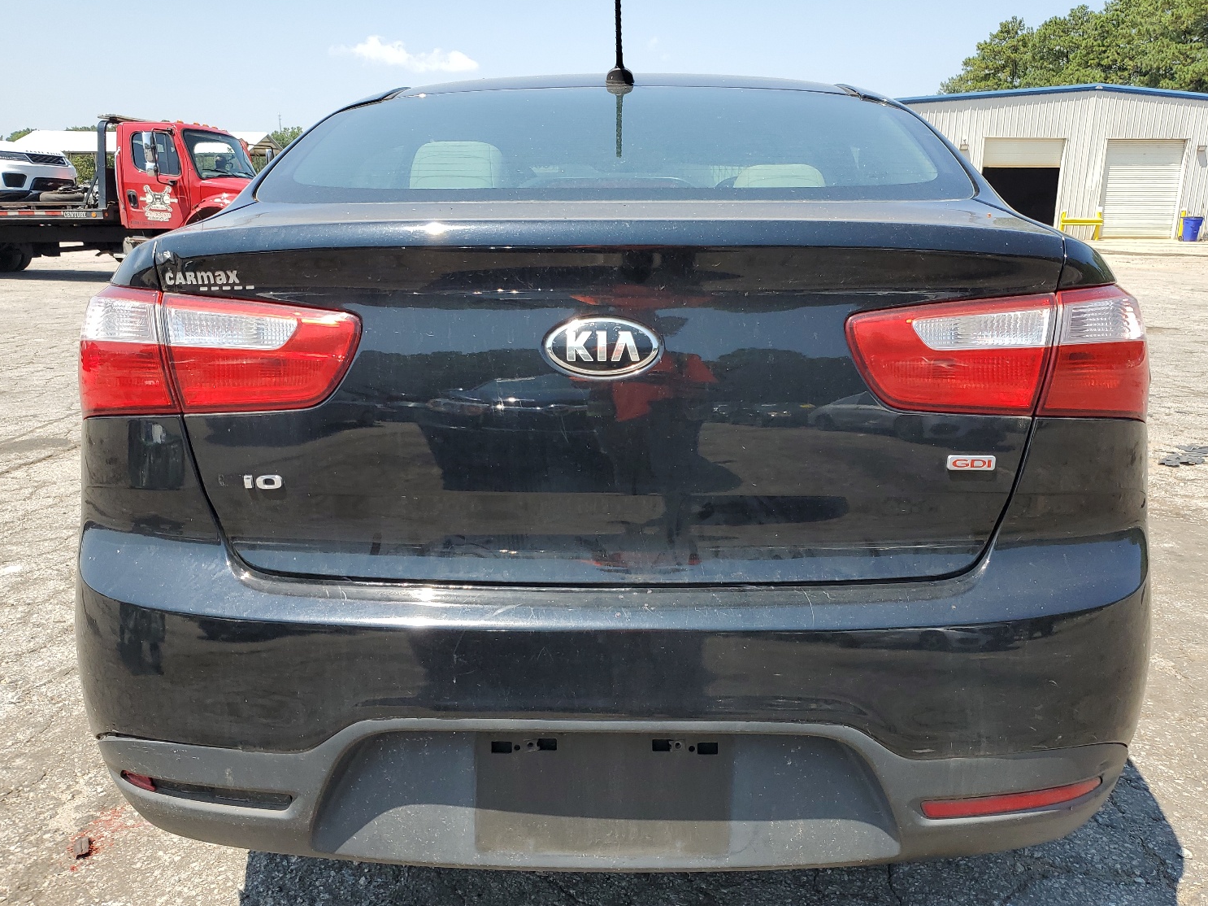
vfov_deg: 49.7
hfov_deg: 63.5
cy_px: 463
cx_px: 607
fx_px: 977
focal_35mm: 28
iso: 50
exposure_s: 1/1429
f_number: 1.5
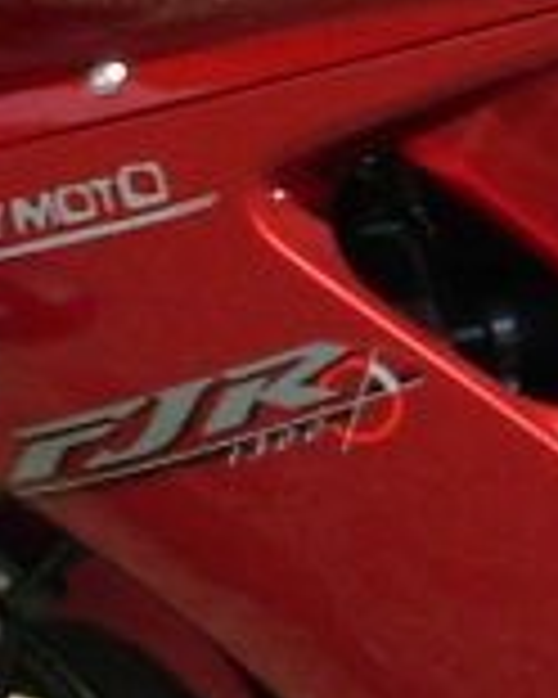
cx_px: 1436
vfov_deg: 2.7
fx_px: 14843
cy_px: 455
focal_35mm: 719
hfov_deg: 2.1
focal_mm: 14.7
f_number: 3.8
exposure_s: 1/497
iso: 50
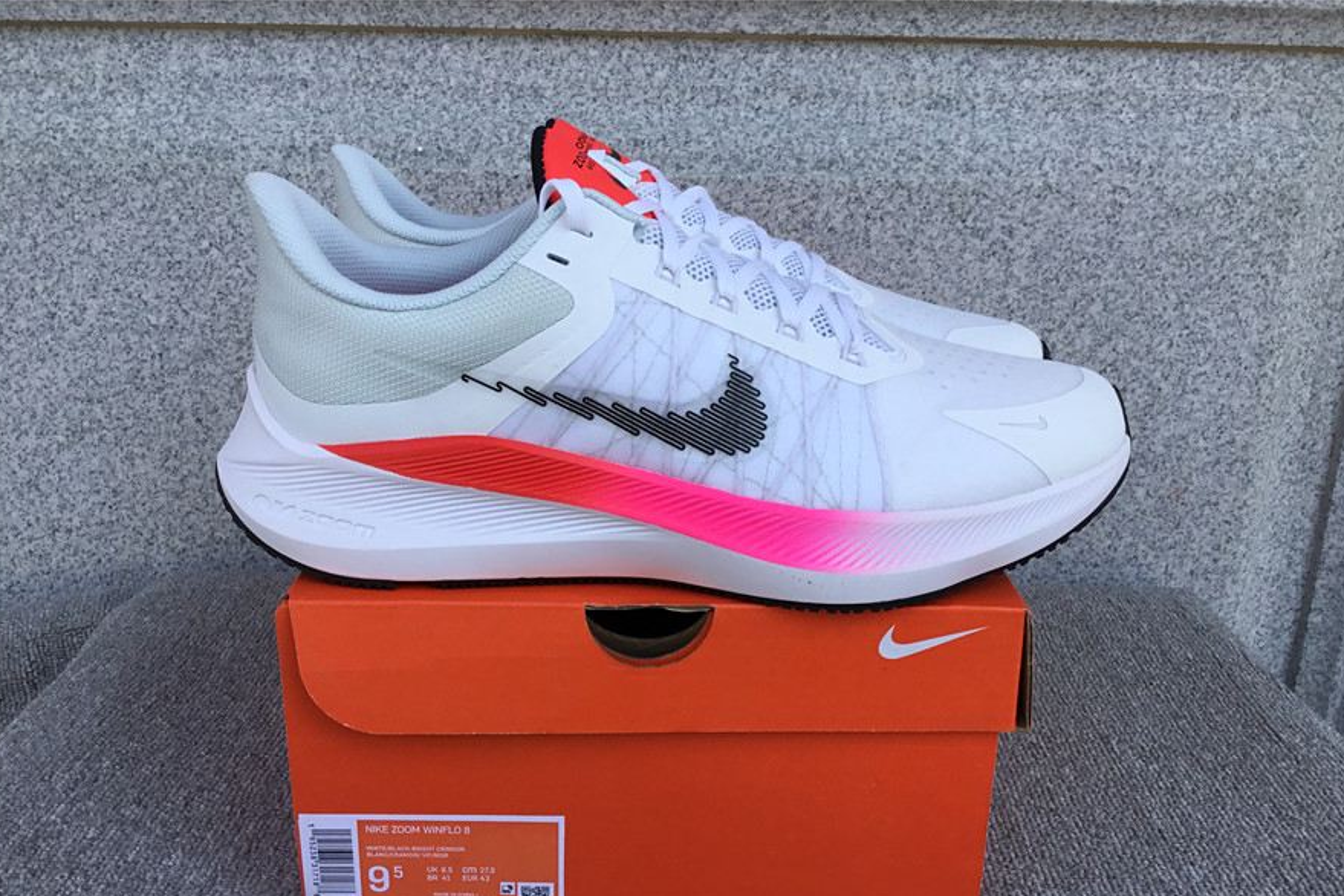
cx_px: 671
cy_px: 515
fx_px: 1232
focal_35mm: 33
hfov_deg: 57.2
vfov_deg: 39.9
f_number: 2.4
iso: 25
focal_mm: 3.3
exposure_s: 1/491
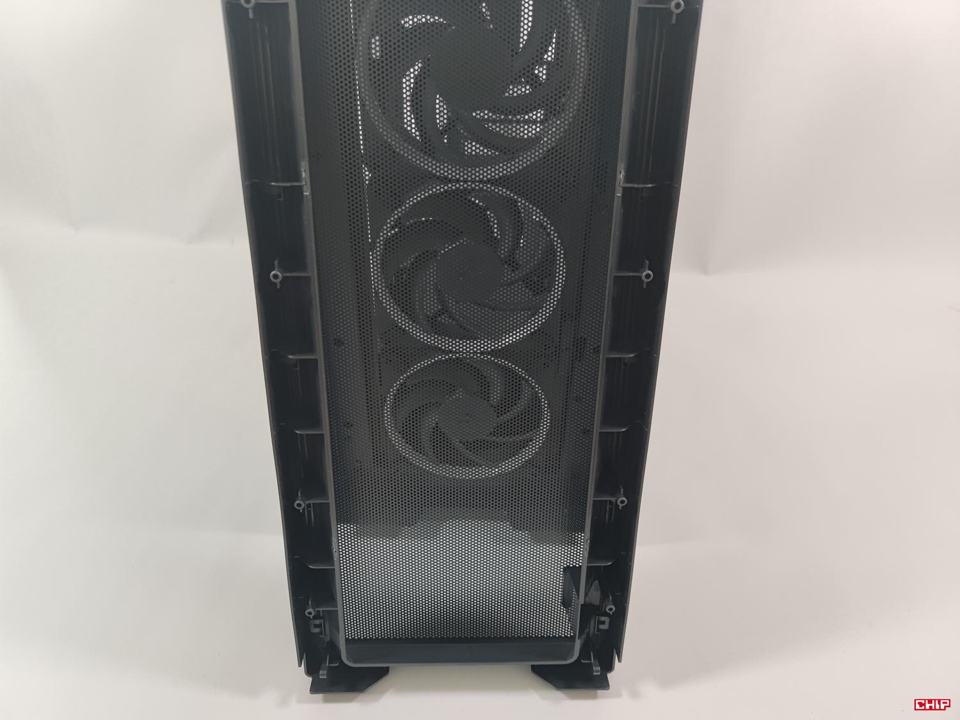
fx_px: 693
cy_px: 360
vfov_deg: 54.9
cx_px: 480
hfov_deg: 69.4
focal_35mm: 25
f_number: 1.85
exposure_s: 1/100
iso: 72
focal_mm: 6.78
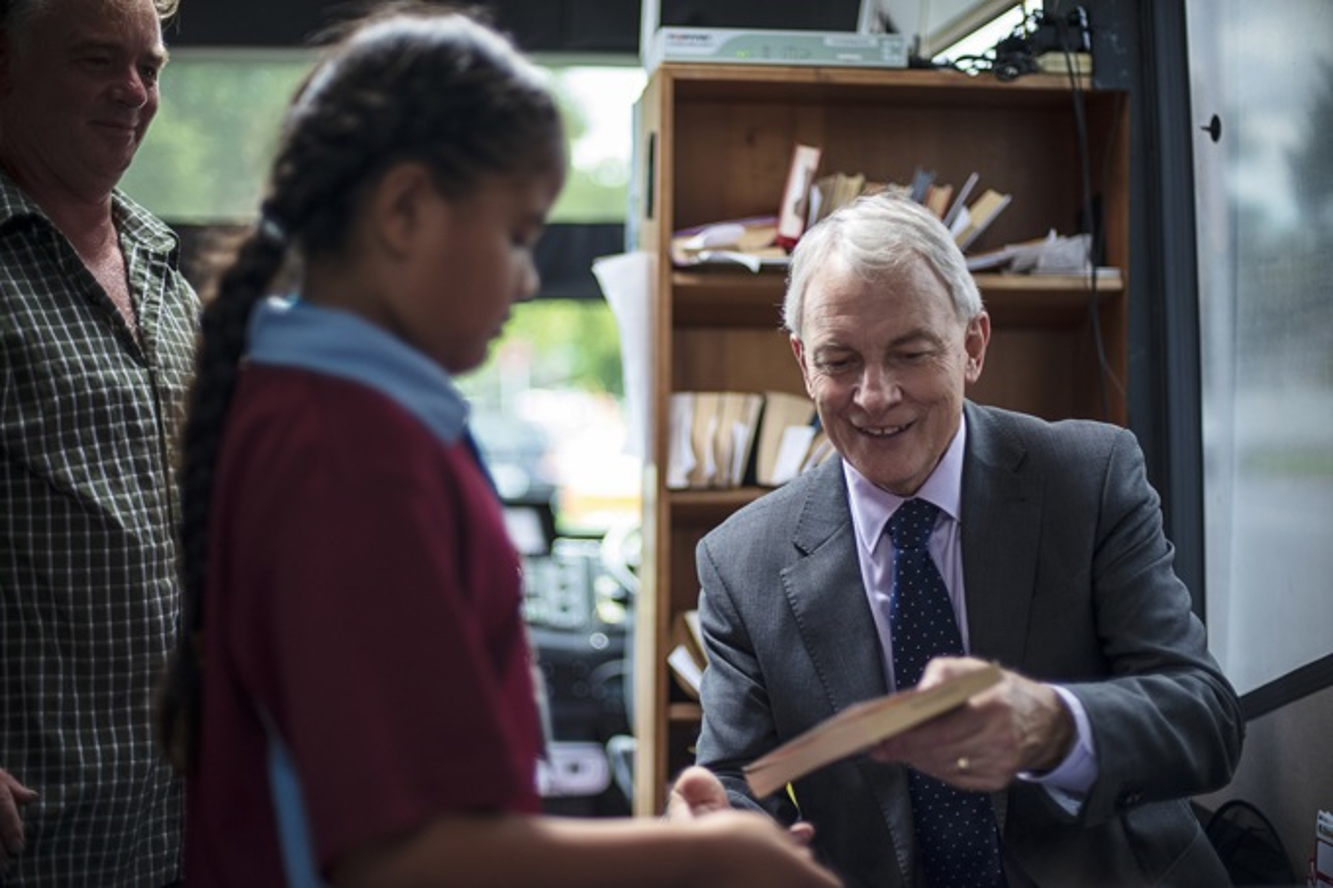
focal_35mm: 50
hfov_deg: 39.6
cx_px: 666
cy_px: 444
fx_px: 1851
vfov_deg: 27.0
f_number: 1.4
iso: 800
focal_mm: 50
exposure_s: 1/1600
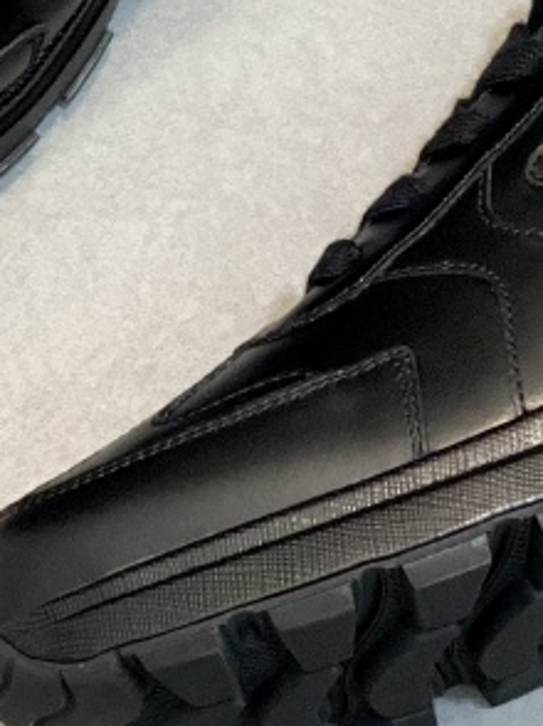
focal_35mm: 255
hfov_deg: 5.8
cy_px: -148
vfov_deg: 7.7
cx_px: 264
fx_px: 5341
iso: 200
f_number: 2
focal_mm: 6
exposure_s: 1/100
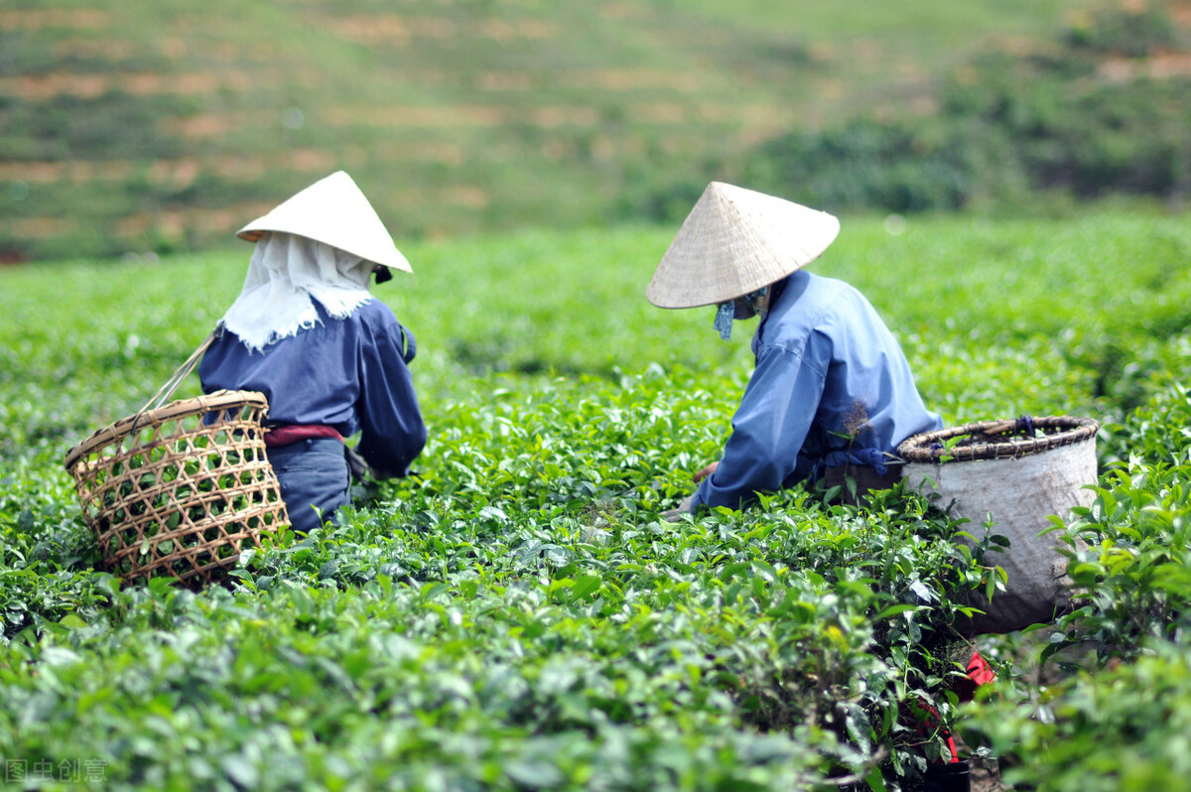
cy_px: 396
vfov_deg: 10.7
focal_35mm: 128
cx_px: 596
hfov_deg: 16.1
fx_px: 4215
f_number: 1.8
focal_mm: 85
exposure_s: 1/4000
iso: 200
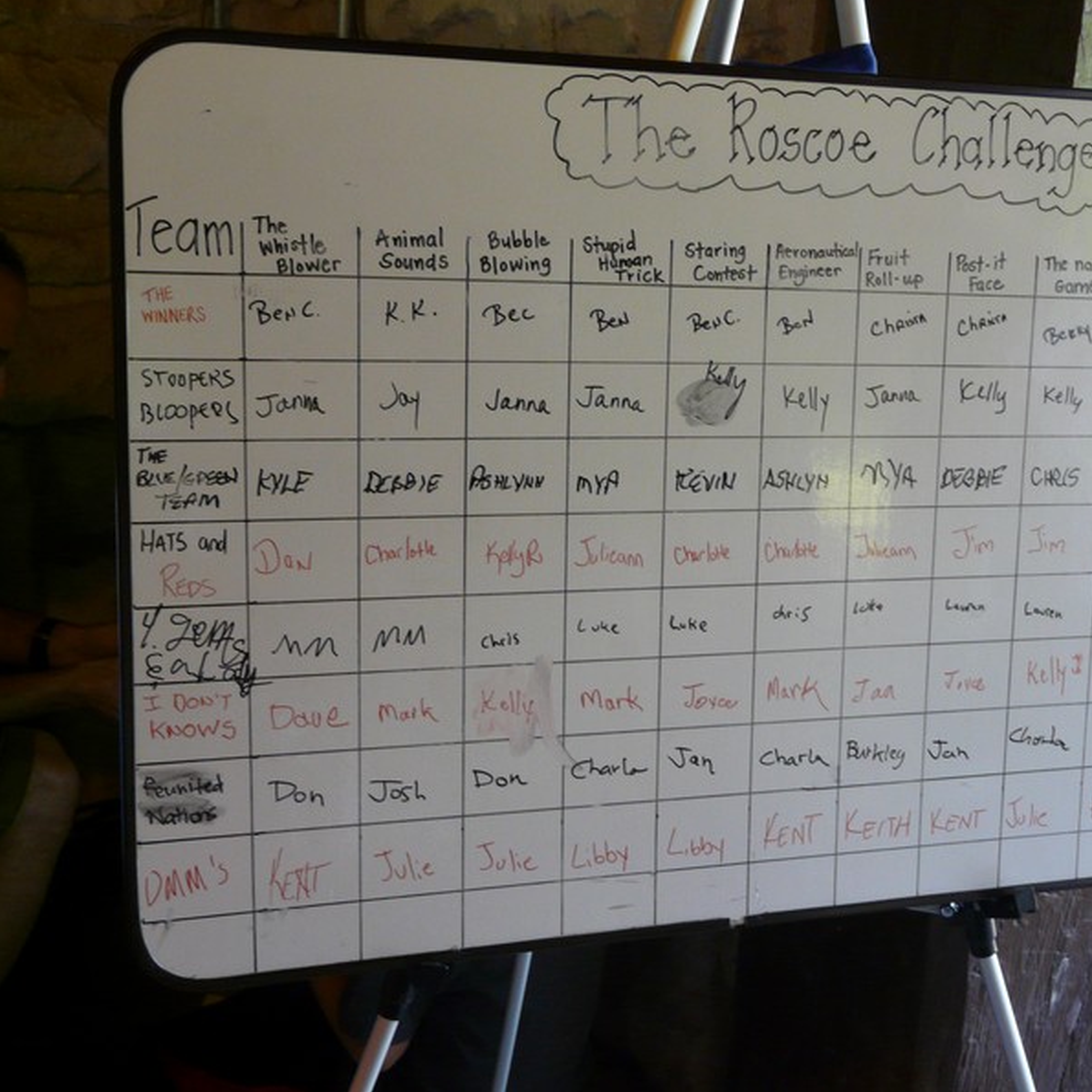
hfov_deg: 33.2
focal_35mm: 51
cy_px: 544
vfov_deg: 33.4
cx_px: 700
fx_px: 1820
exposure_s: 1/40
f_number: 3.2
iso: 200
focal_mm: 7
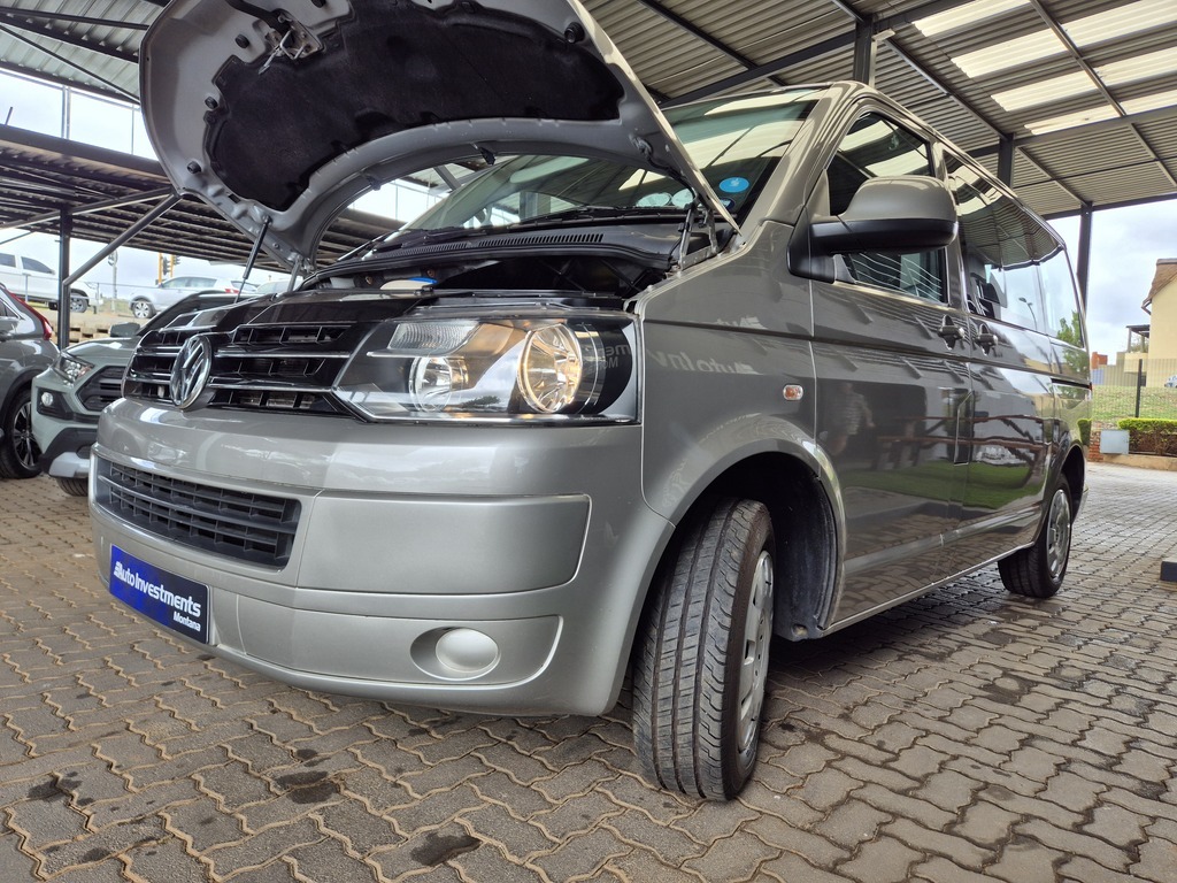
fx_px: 782
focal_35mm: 23
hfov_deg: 73.9
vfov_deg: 58.9
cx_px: 588
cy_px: 442
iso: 25
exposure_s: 1/354
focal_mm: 5.4
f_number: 1.8
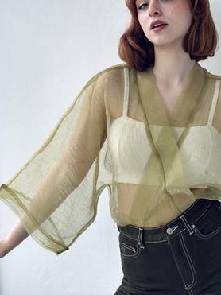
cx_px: 149
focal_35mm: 69
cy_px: 117
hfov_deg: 21.2
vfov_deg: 28.1
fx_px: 588
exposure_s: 1/419
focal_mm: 6.86
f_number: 1.78
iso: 80
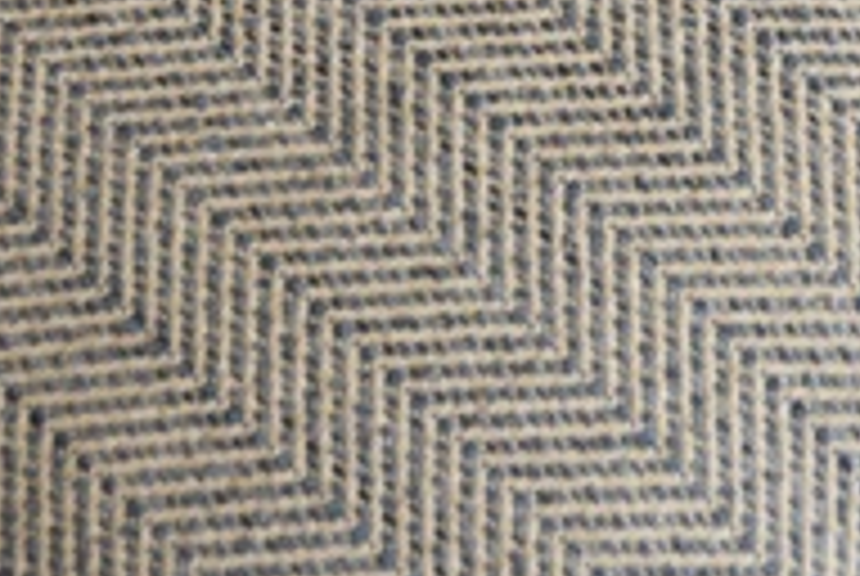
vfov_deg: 9.6
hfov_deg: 14.5
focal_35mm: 141
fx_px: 3374
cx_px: 441
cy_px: -108
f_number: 4.5
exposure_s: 1/40
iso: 800
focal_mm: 30
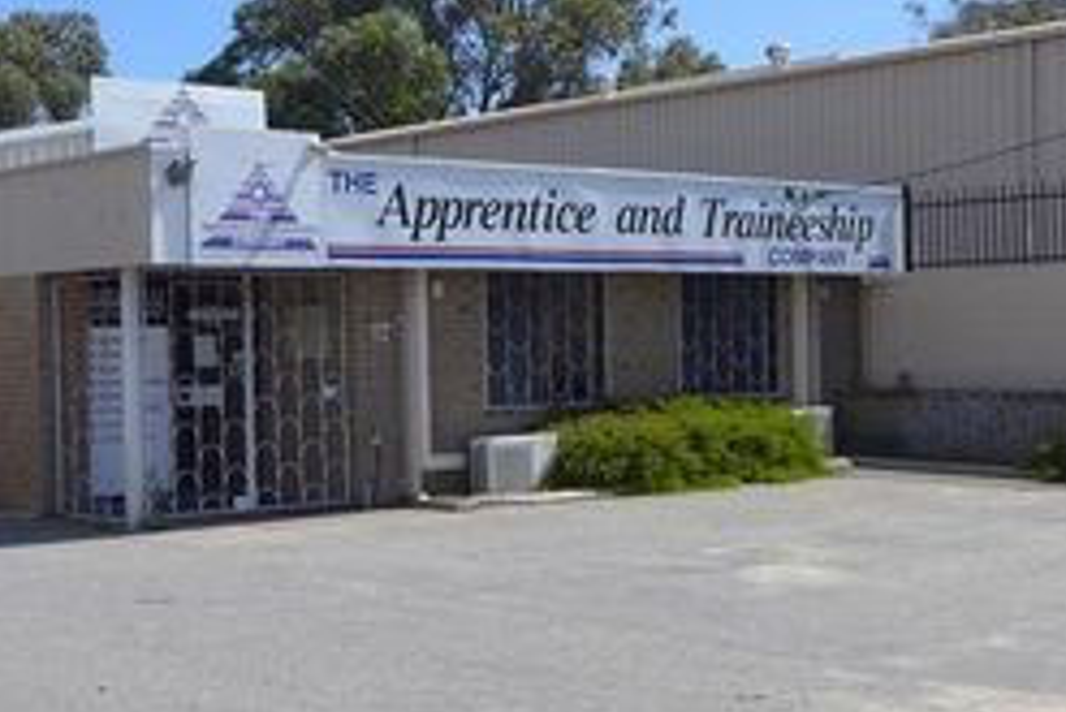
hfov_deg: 34.0
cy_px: 395
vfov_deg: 23.8
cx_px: 216
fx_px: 1689
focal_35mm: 57
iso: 80
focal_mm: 5.9
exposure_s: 1/1600
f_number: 2.8
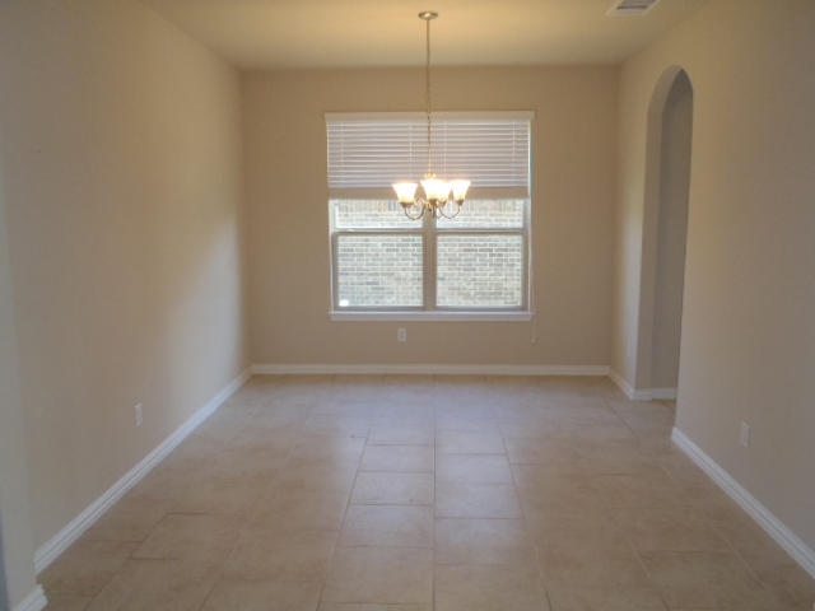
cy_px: 306
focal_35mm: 28
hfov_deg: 63.4
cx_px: 408
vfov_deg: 49.7
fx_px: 659
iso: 250
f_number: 3.9
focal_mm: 5
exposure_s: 1/50
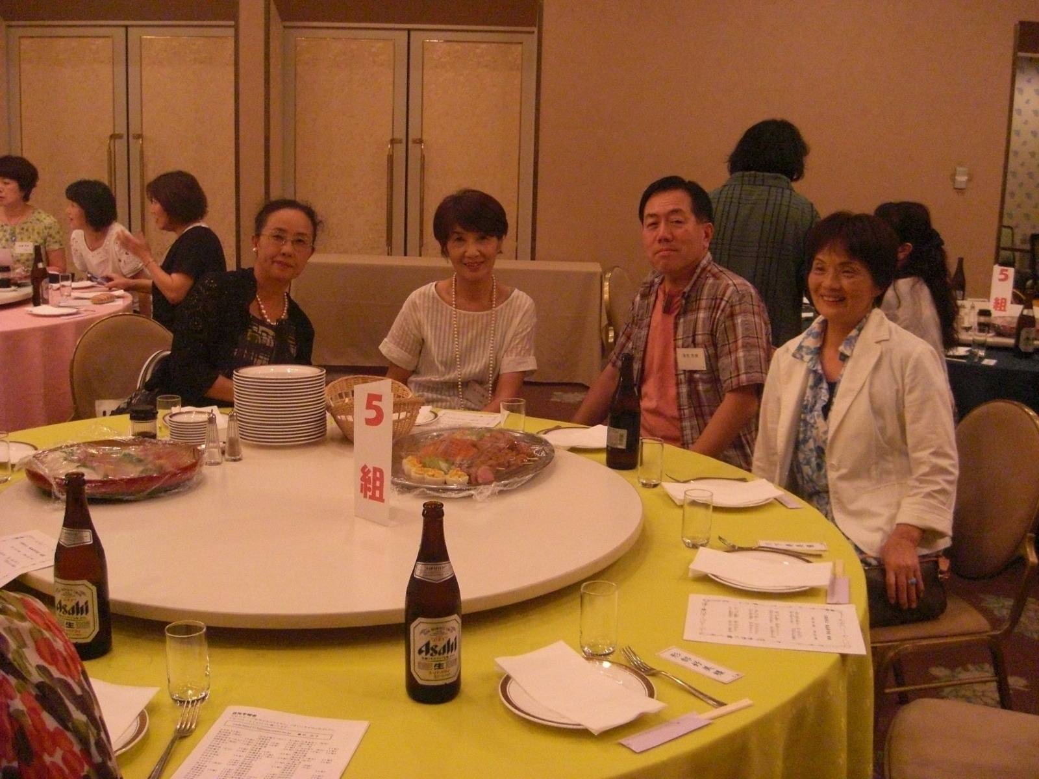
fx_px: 1141
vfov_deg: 37.7
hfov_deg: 49.0
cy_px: 390
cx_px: 520
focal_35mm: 38
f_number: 2.8
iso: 800
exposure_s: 1/100
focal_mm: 7.9
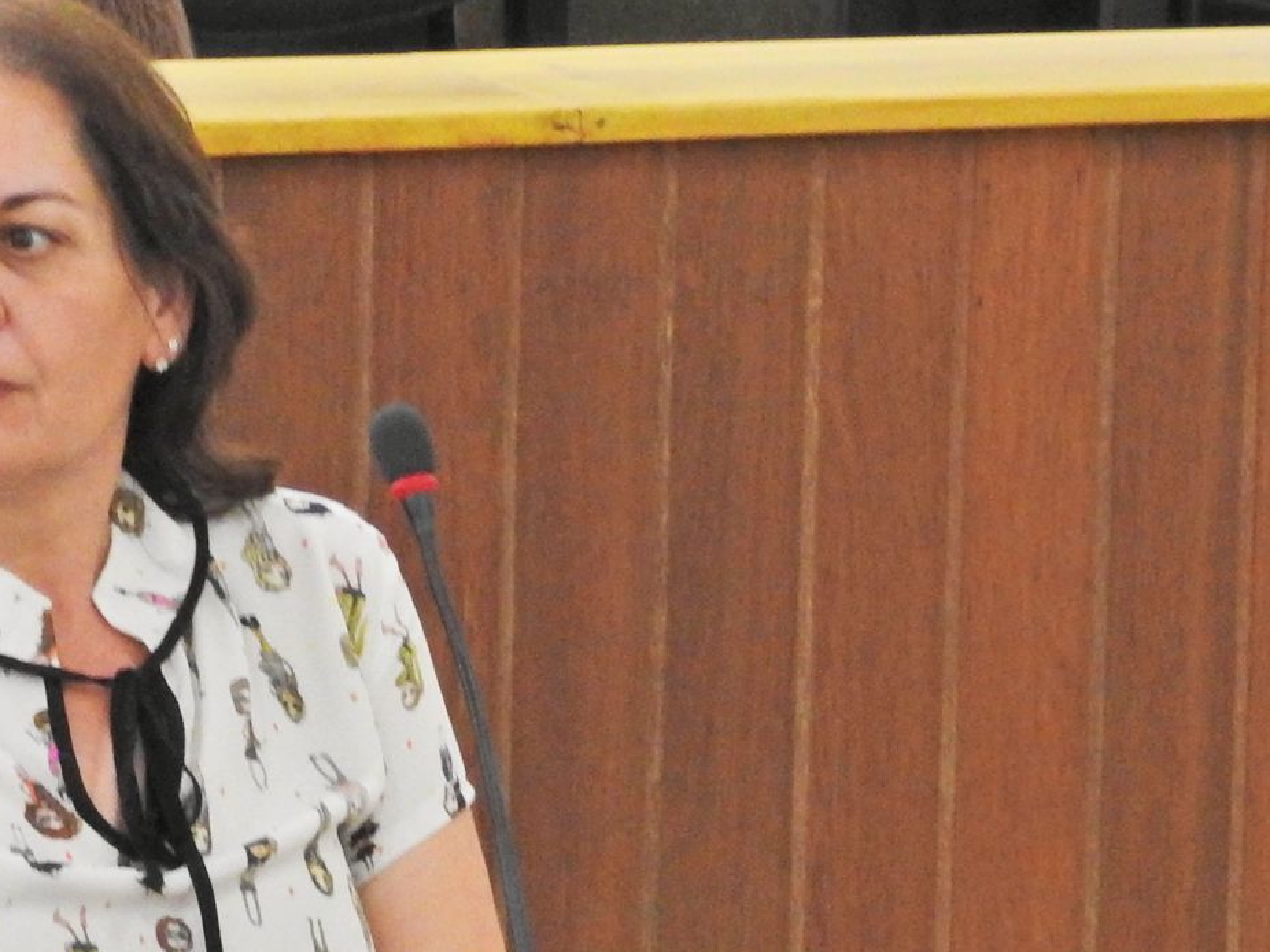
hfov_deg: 6.2
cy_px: 883
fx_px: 11701
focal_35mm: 319
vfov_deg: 4.7
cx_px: 159
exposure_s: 1/13
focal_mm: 22.4
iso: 800
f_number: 5
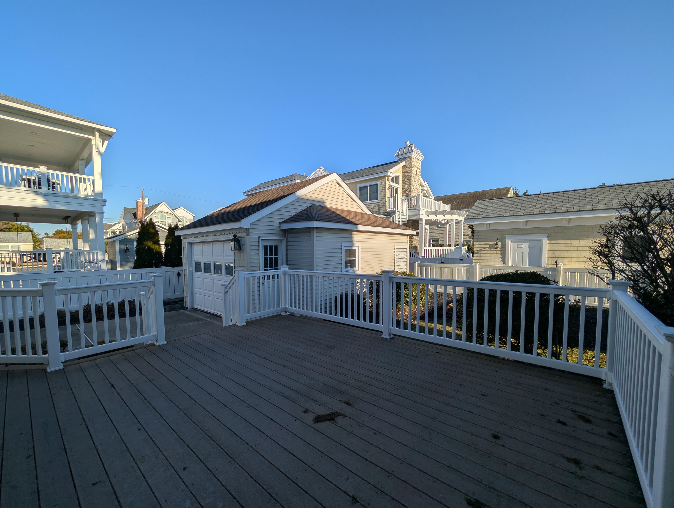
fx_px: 253
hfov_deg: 106.0
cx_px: 321
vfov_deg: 90.0
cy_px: 265
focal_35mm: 13
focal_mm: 2.02
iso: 50
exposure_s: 1/4902
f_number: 1.7
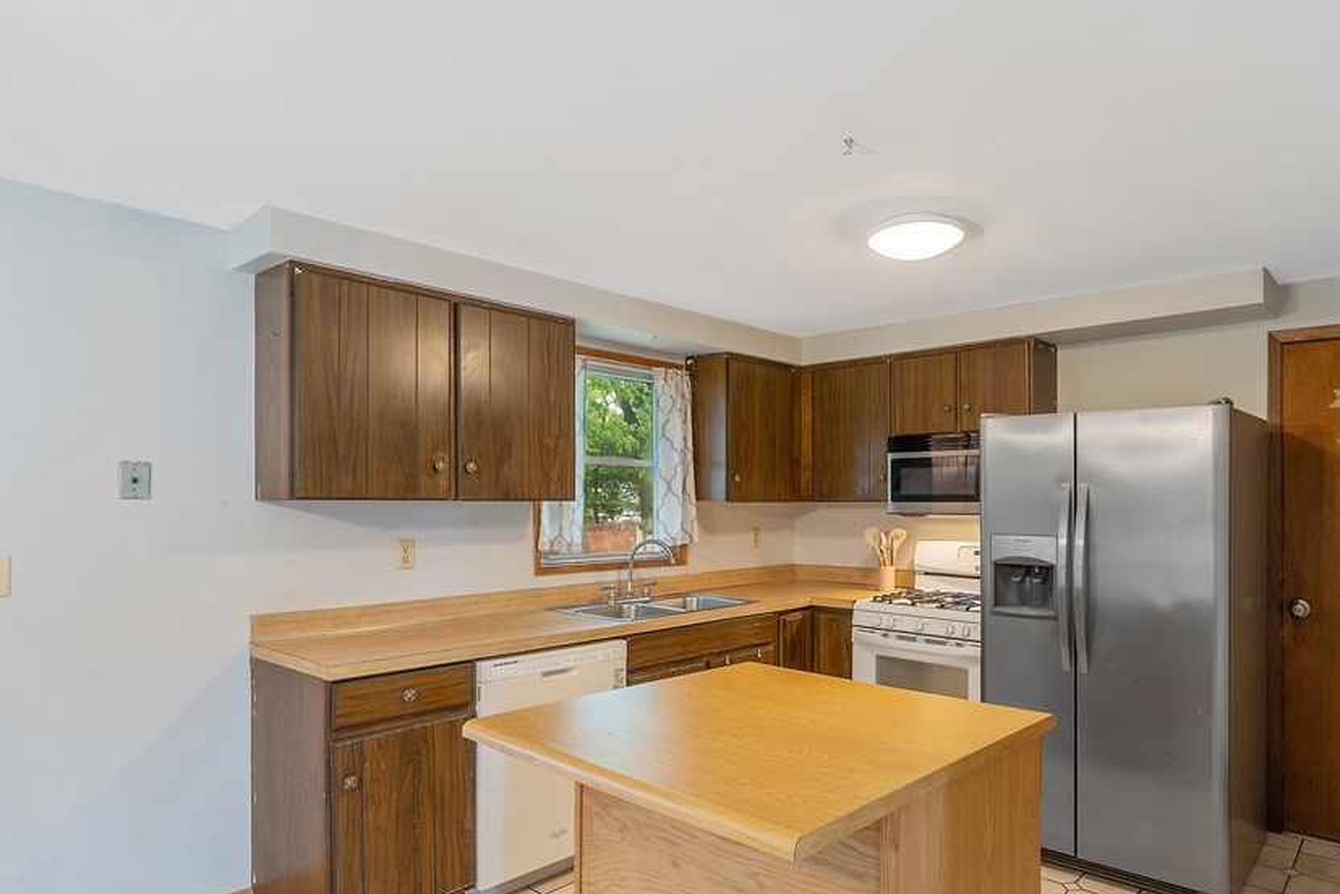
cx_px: 826
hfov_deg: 79.9
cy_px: 497
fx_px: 782
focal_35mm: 21
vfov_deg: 59.4
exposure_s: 1.6
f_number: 9
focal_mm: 16
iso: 200
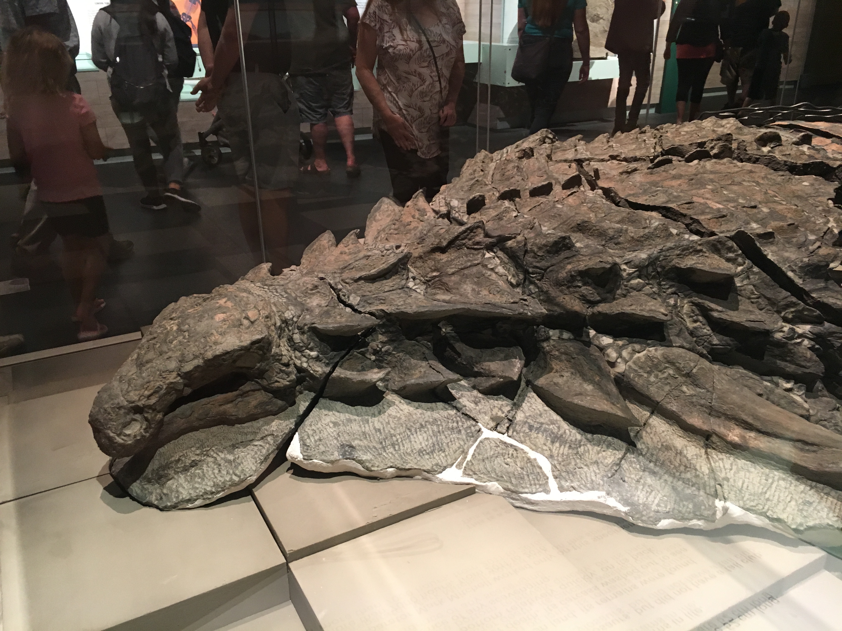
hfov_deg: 61.7
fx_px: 705
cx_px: 421
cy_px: 316
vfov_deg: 48.2
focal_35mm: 29
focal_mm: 4.15
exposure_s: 1/30
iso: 125
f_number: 2.2
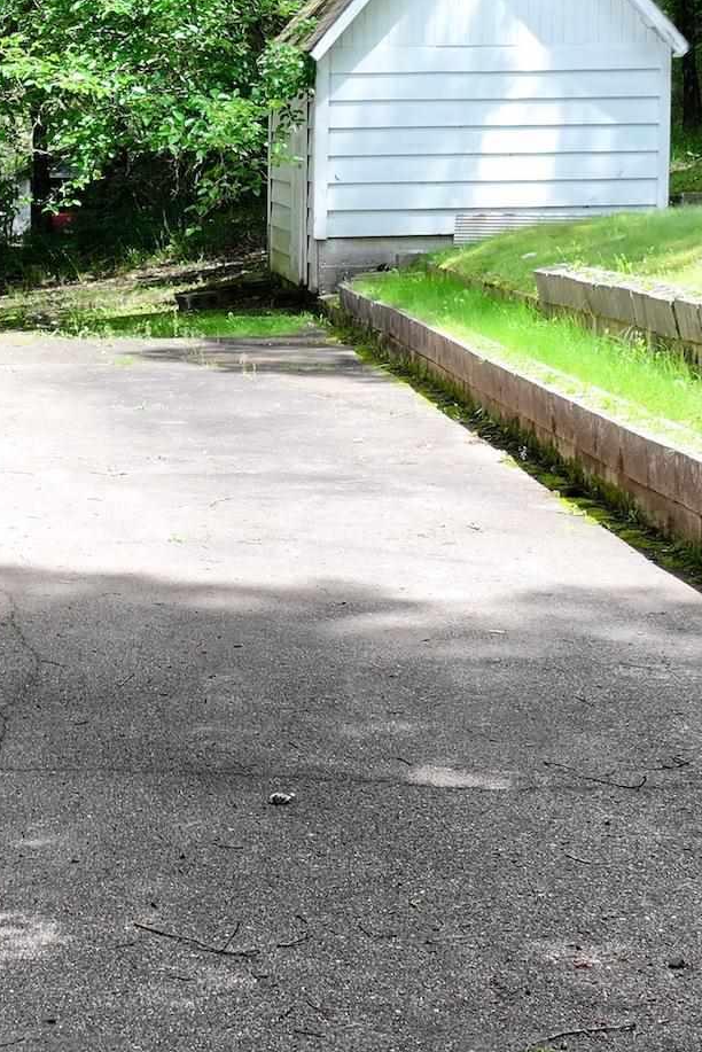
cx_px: 62
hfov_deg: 19.6
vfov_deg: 29.3
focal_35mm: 68
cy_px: 300
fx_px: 1987
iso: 170
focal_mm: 12.29
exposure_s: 1/500
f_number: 2.8
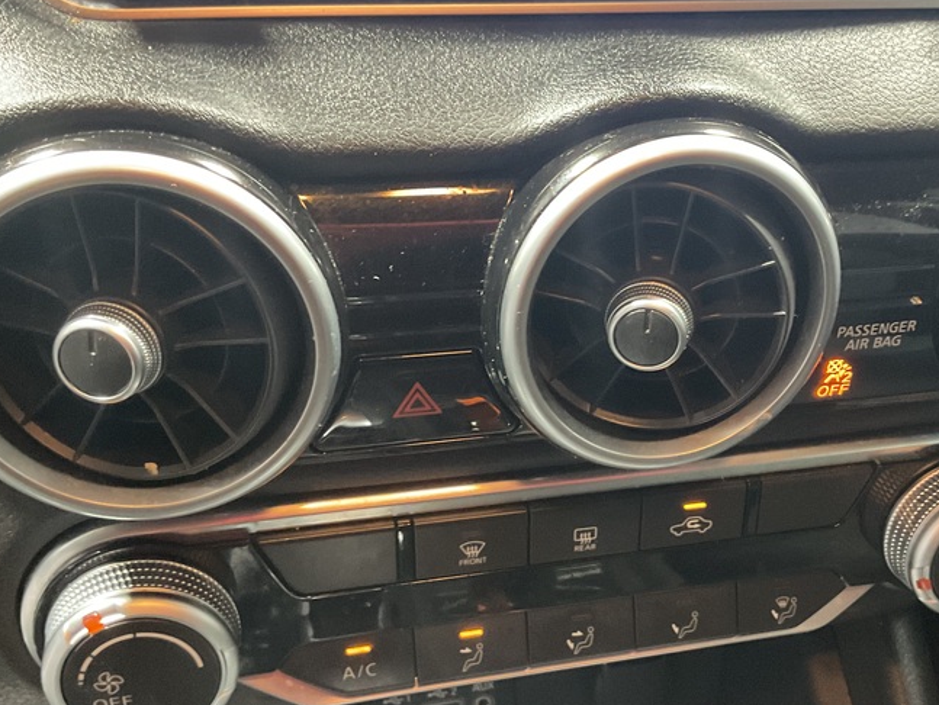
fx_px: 1167
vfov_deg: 33.5
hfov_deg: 43.6
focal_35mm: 43
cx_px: 573
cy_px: 435
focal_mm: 3
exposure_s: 1/25
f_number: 1.8
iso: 320
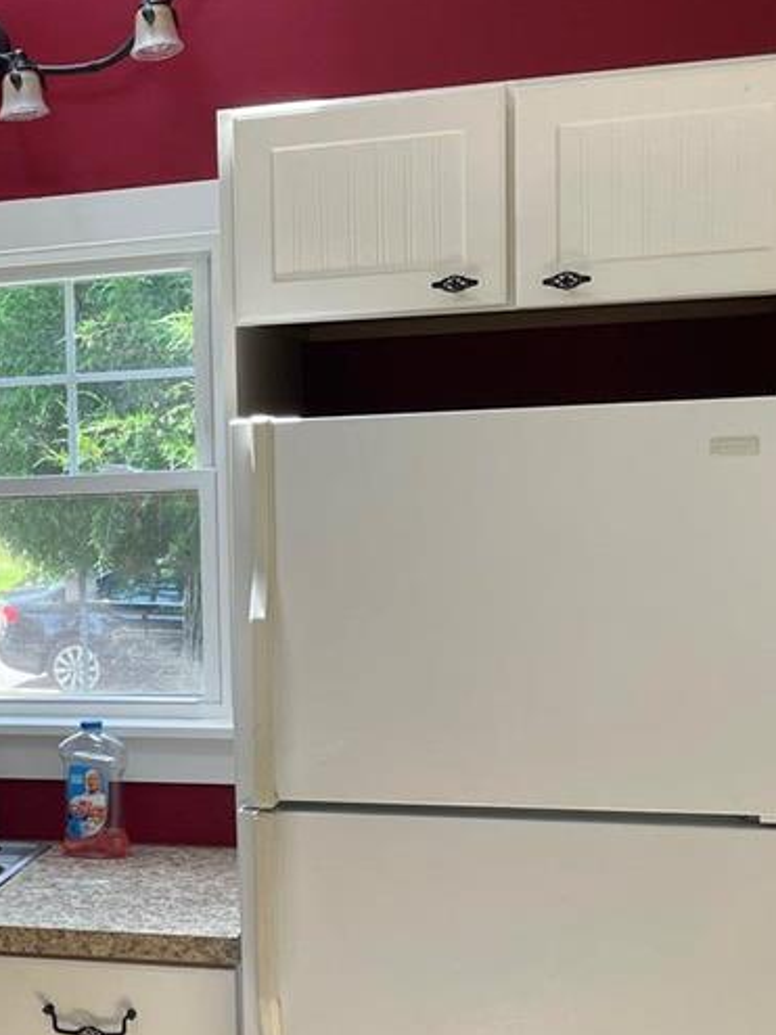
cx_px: -105
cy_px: 606
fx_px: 1884
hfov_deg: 21.9
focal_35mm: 63
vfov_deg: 30.7
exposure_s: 1/121
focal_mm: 4.2
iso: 64
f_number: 1.6
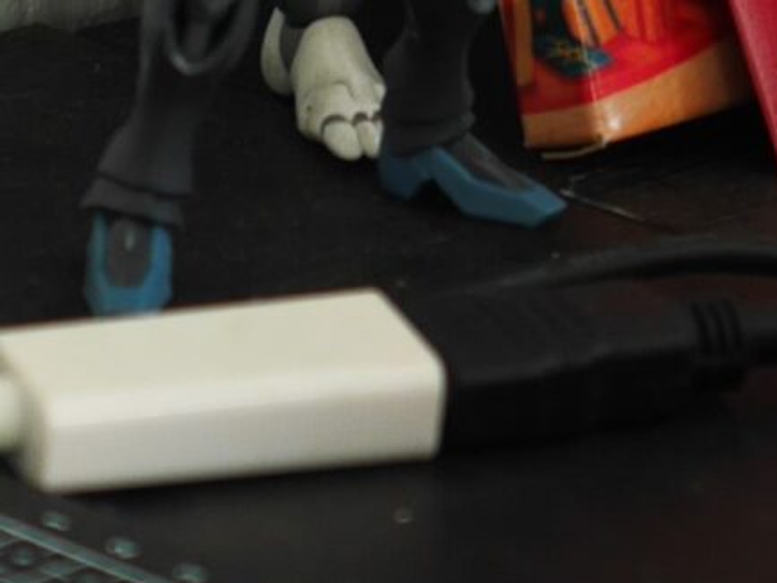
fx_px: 7971
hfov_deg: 5.6
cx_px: 316
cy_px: -601
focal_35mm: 355
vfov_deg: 4.1
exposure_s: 1/125
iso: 200
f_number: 2.8
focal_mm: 30
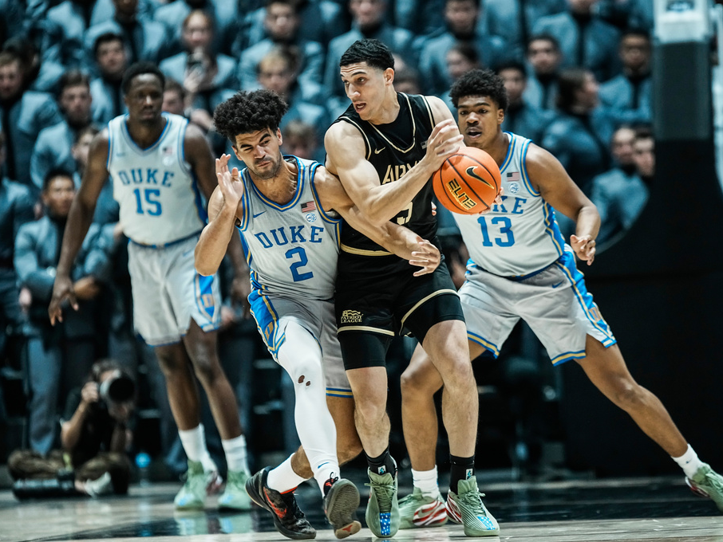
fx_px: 6811
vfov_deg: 4.6
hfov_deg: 6.1
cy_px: 271
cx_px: 393
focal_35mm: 326
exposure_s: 1/1250
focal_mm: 300
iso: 4000
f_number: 2.8
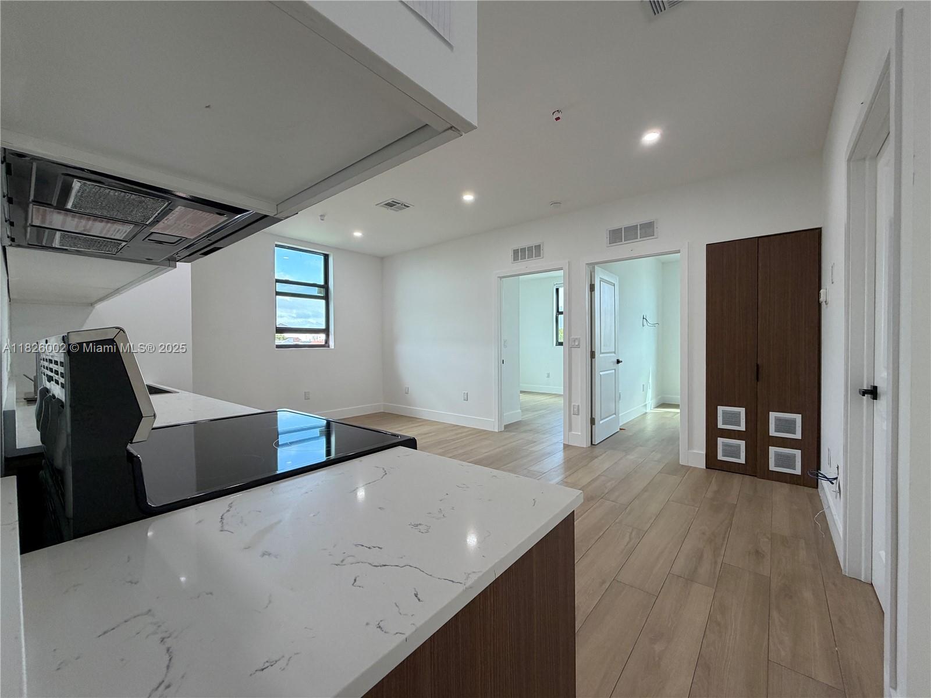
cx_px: 466
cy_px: 349
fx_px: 377
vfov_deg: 85.7
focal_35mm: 14
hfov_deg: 102.1
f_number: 2.2
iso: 200
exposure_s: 1/120
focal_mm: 2.22
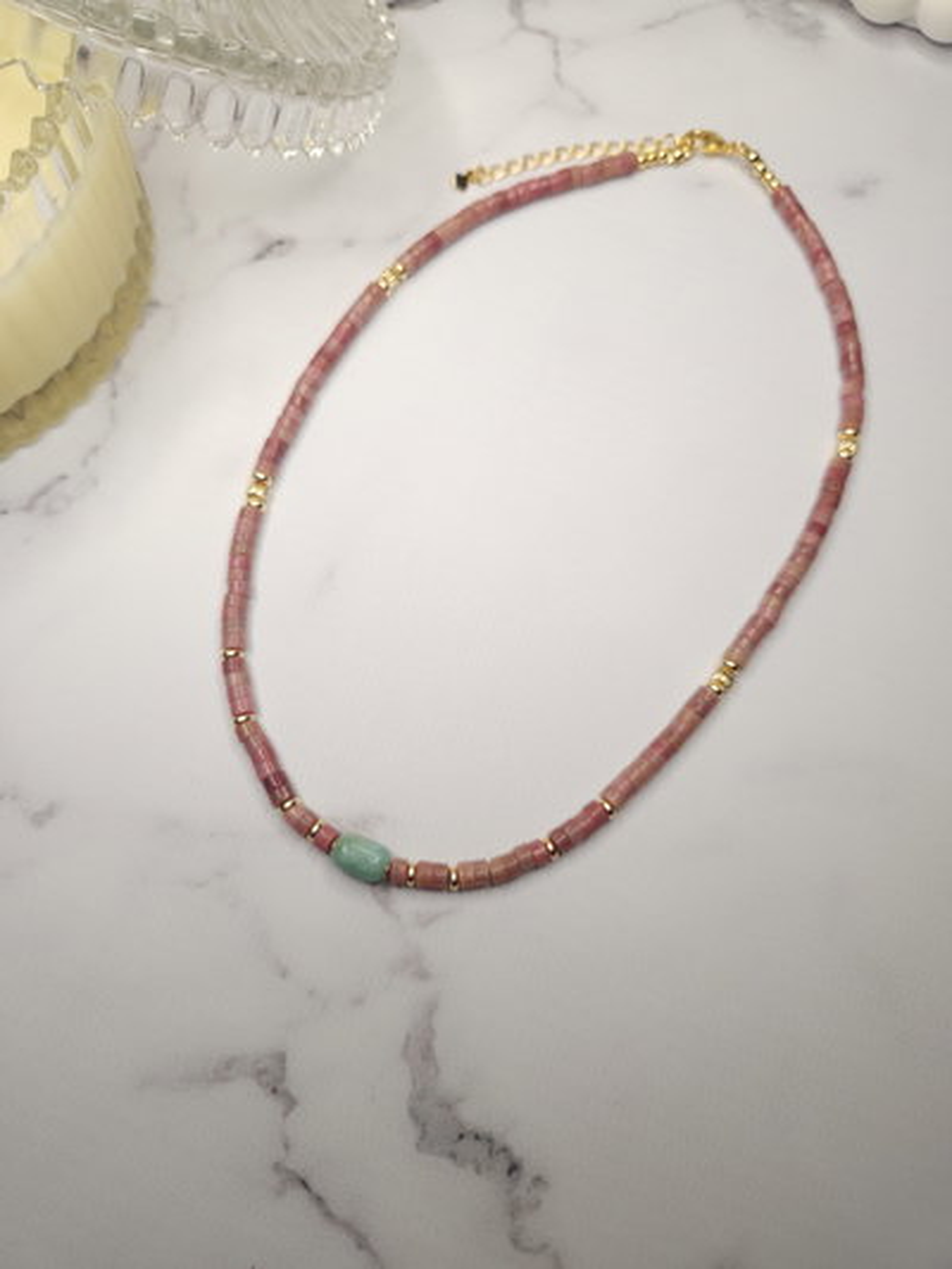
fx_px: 843
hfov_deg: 58.9
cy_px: 634
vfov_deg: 73.9
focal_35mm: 23
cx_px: 476
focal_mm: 5.4
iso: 50
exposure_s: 1/20
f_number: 1.8
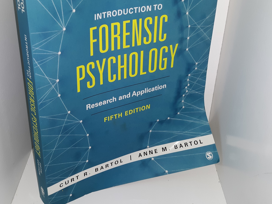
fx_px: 314
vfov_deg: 35.7
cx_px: 120
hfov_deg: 46.7
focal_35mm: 40
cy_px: 74
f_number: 1.7
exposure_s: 1/120
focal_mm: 3.7
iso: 50
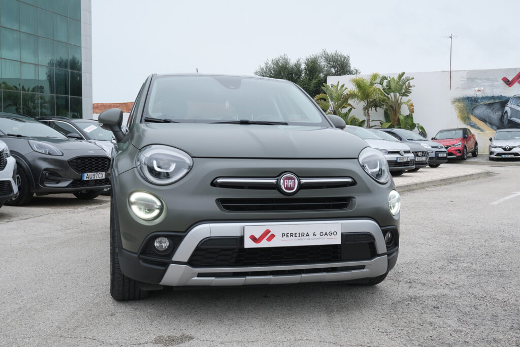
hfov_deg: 50.7
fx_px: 549
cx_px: 260
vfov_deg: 35.1
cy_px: 174
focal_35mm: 38
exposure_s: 1/125
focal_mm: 25.6
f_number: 9
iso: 640
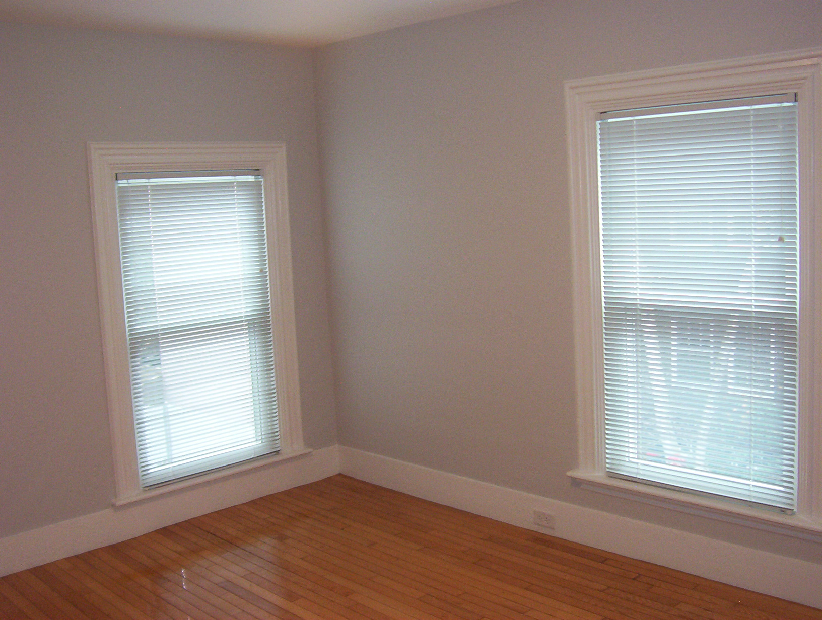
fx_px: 857
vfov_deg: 39.8
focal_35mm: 36
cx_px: 411
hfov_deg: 51.2
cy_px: 310
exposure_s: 1/30.6
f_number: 2.76
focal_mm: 5.54
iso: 140
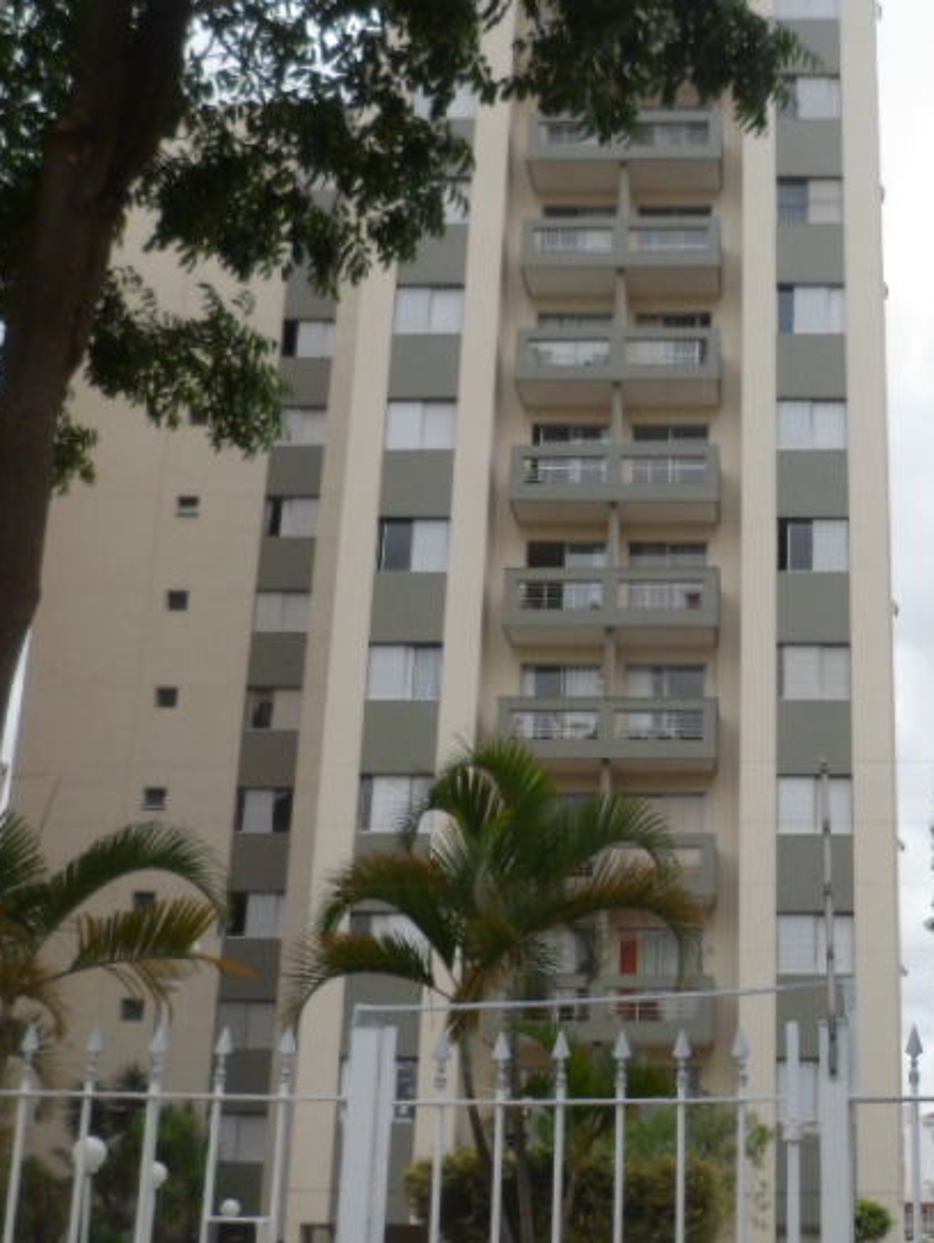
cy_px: 703
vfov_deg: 38.8
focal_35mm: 49
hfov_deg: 28.9
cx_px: 776
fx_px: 1761
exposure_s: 1/350
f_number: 3.3
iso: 80
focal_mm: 4.9
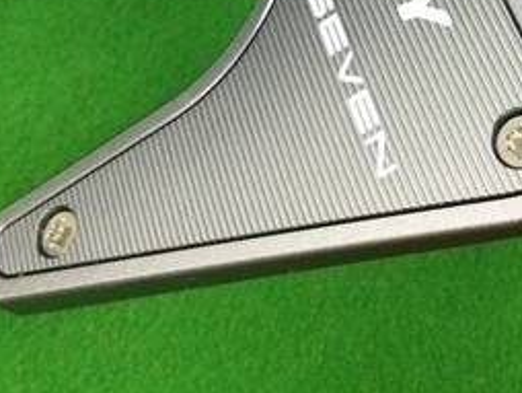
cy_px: -97
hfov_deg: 24.9
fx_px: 1177
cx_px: 343
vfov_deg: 17.9
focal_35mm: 78
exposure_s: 1/30
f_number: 2.4
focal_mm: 3.3
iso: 100
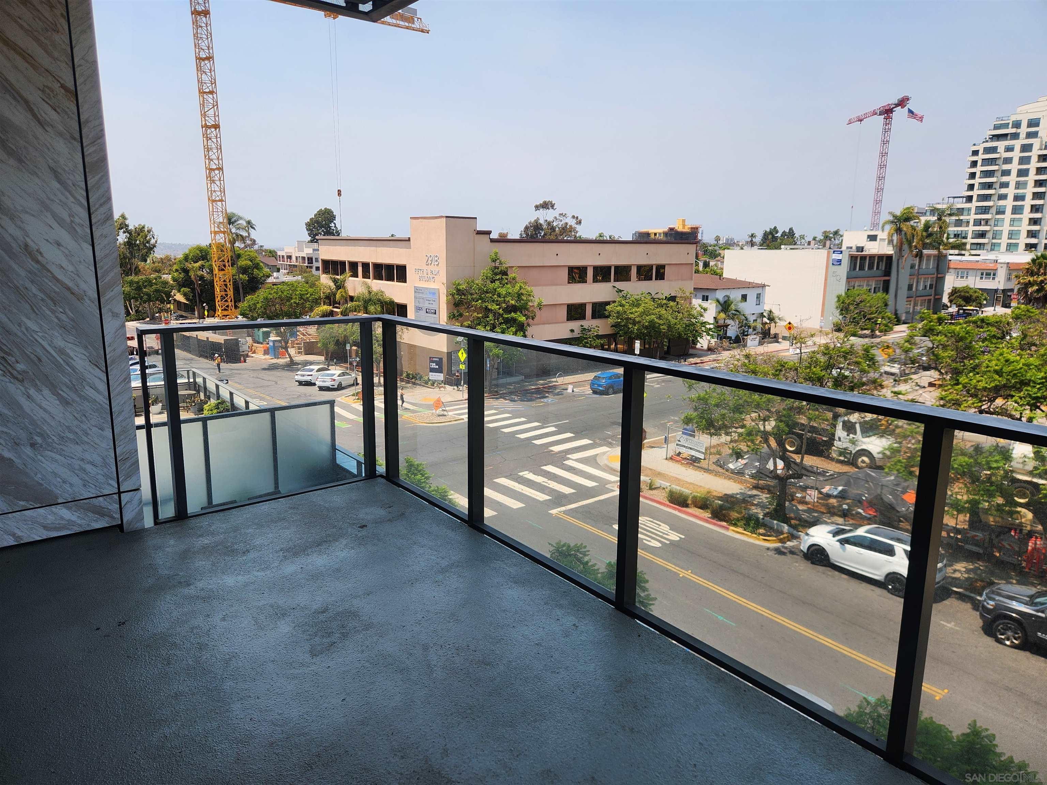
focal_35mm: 23
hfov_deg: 73.9
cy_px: 392
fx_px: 696
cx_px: 524
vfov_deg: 58.9
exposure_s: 1/1269
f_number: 1.8
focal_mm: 5.4
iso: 20
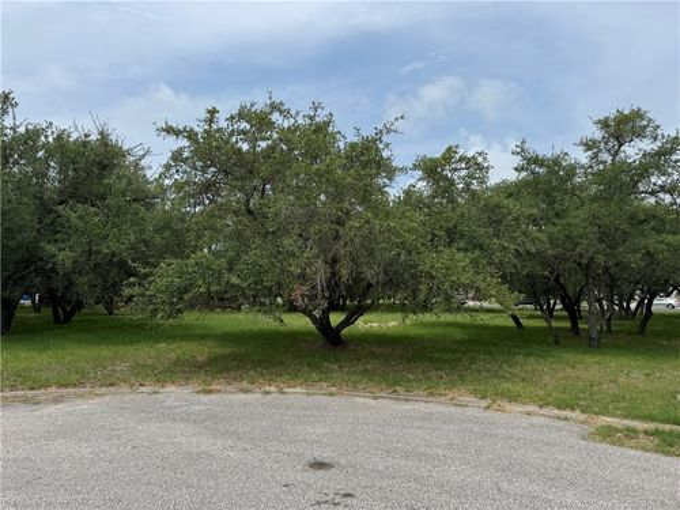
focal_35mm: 24
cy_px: 255
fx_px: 471
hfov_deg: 71.6
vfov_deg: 56.8
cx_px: 340
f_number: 1.78
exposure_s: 1/5814
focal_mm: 6.76
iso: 80
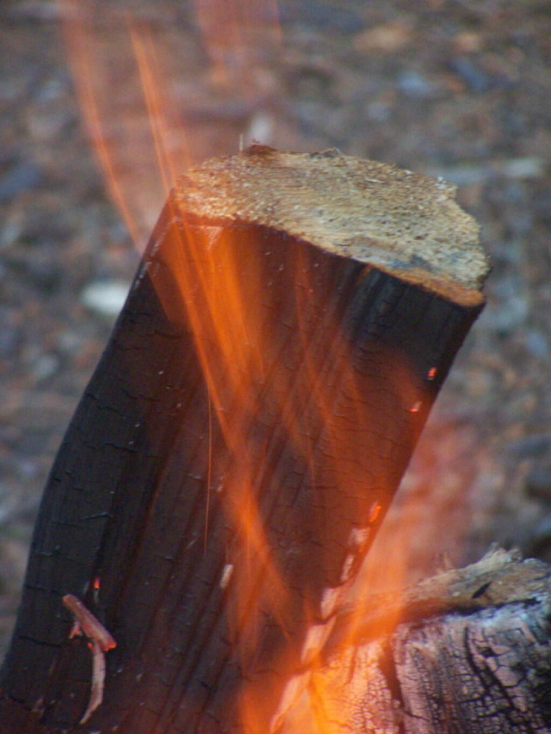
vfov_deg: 5.4
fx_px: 7788
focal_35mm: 367
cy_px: 367
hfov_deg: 4.1
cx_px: 276
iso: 400
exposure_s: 1/30
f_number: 3.6
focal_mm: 60.8
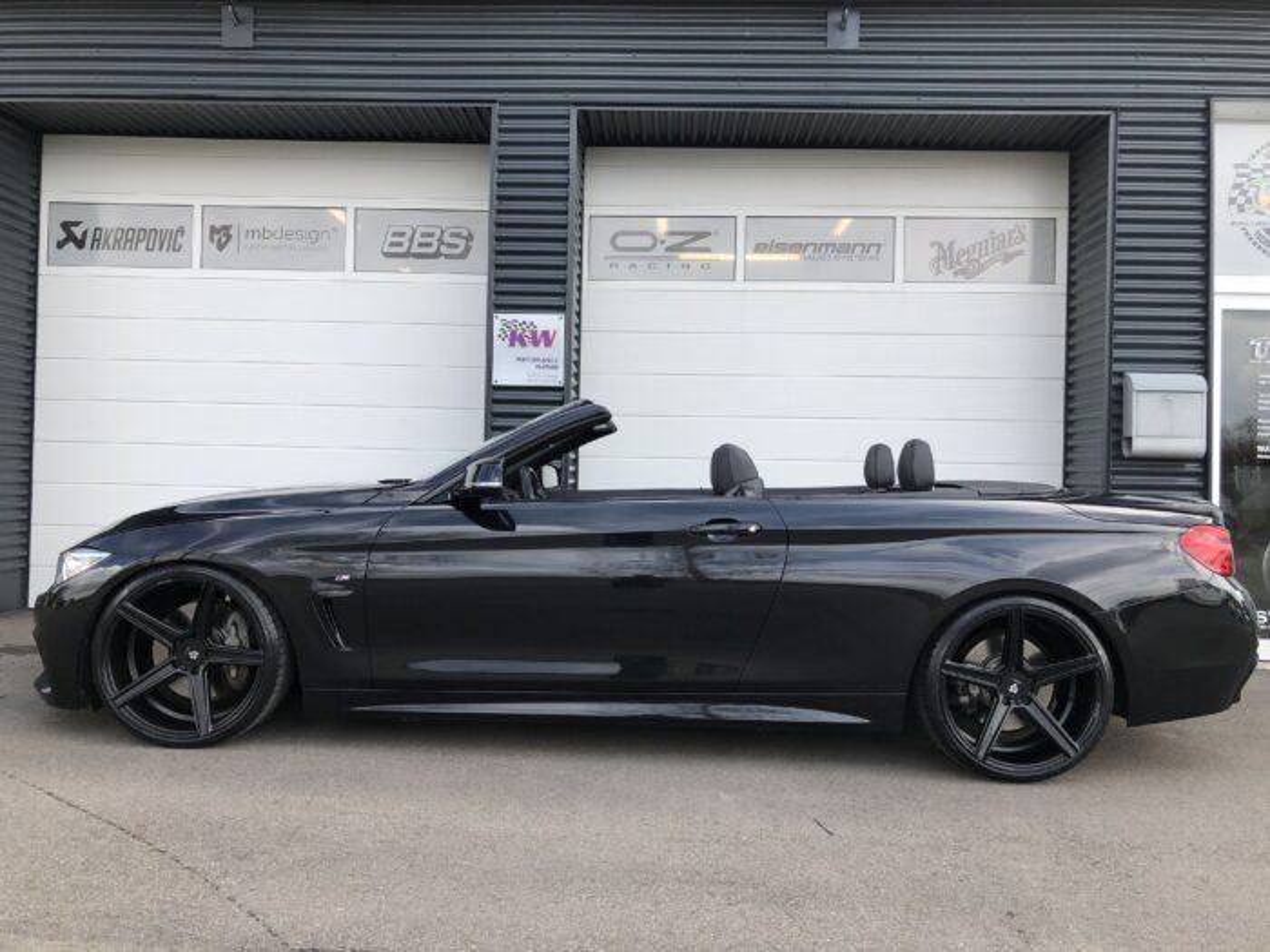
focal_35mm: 28
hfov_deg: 63.4
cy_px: 476
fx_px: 1027
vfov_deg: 49.7
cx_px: 635
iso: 20
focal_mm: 3.99
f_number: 1.8
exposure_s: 1/461
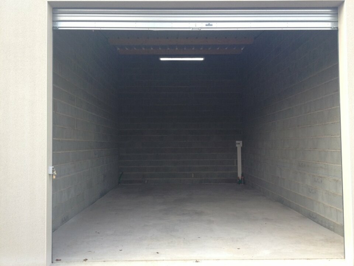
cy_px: 133
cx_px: 177
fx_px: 358
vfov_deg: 40.7
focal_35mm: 35
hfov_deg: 52.6
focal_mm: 4.28
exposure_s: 1/125
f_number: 2.4
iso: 50
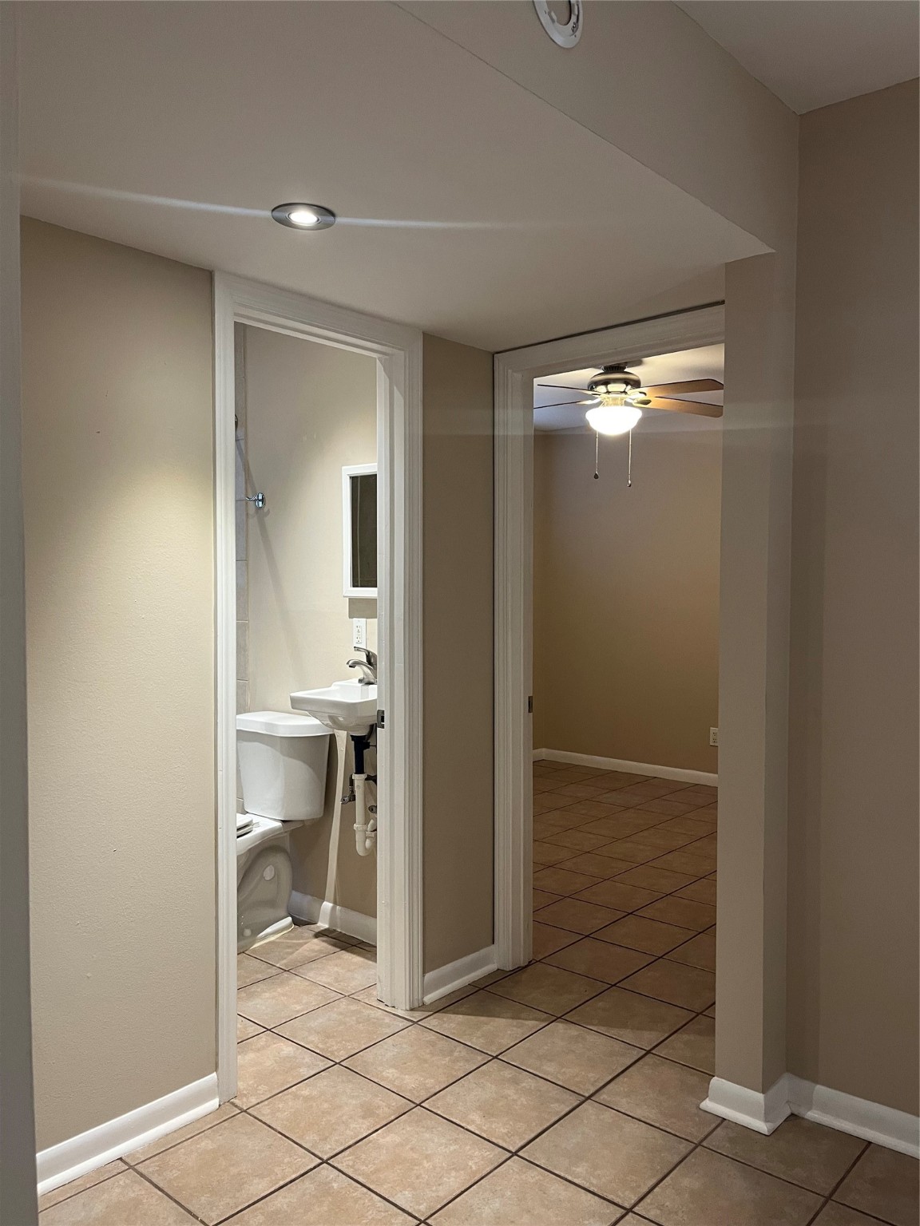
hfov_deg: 53.1
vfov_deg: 67.3
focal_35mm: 26
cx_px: 460
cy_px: 613
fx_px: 921
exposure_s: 1/60
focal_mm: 5.1
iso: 200
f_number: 1.6
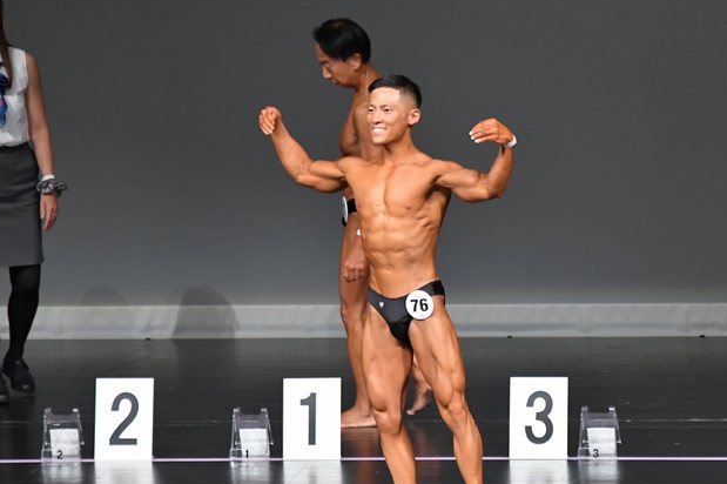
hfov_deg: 4.8
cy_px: 285
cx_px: 436
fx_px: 8719
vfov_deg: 3.2
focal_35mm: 432
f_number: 5.6
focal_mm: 230
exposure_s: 1/400
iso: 5000
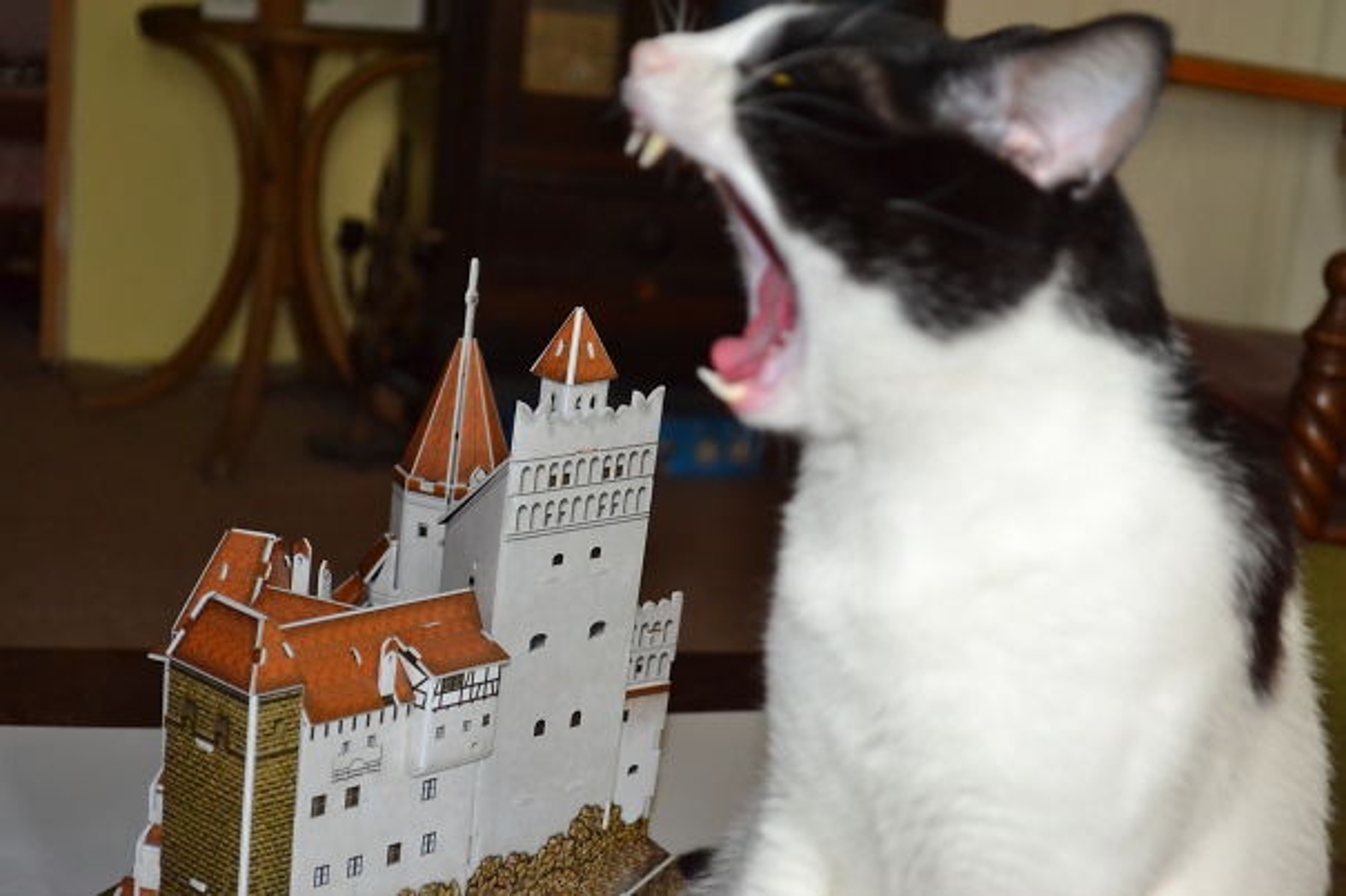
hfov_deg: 29.3
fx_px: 2579
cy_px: 448
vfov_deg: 19.7
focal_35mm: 69
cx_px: 673
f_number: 5.3
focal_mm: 46
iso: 1800
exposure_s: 1/60
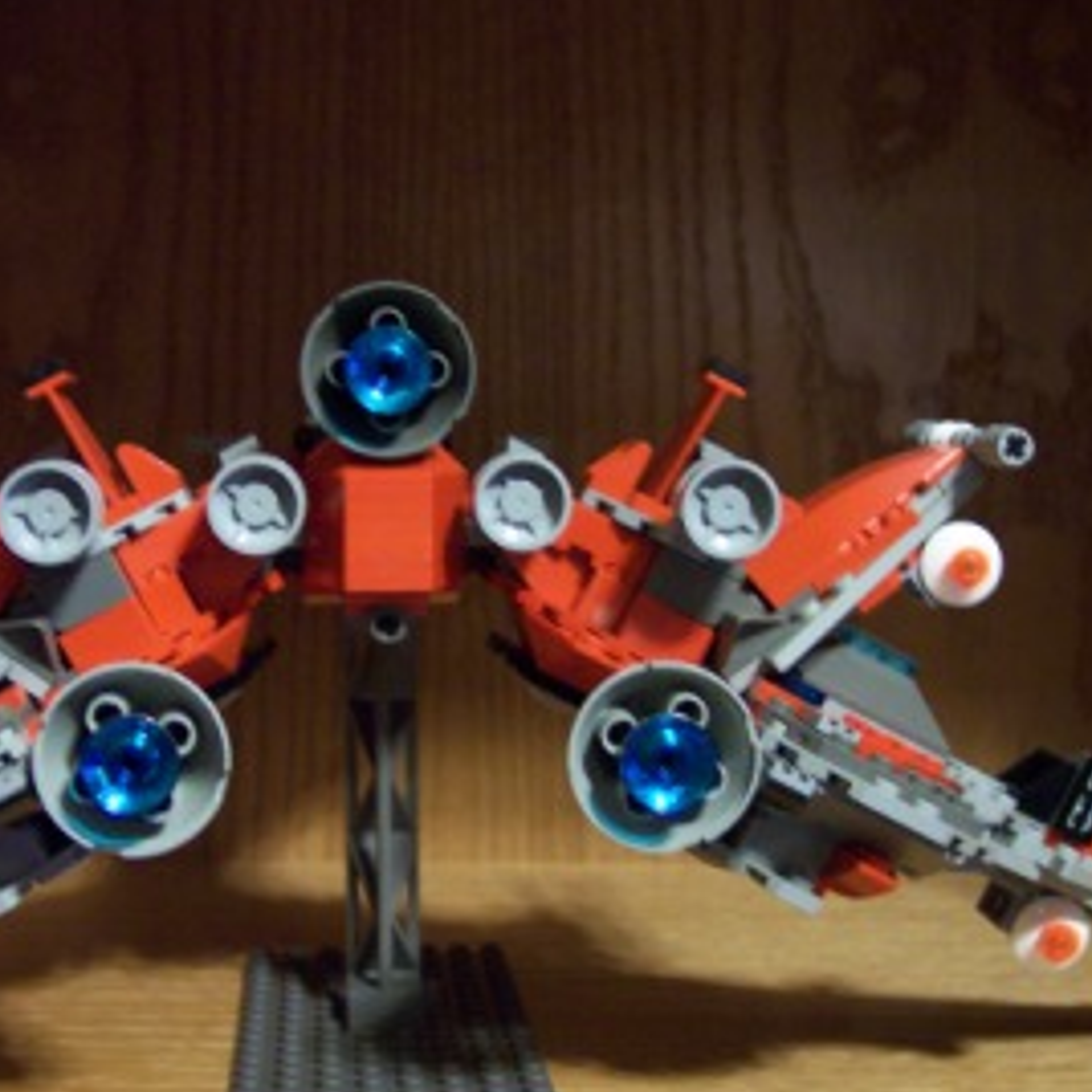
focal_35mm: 56
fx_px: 1999
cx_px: 420
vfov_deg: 30.5
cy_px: 646
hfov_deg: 30.5
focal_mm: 8
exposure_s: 1/8
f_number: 2.8
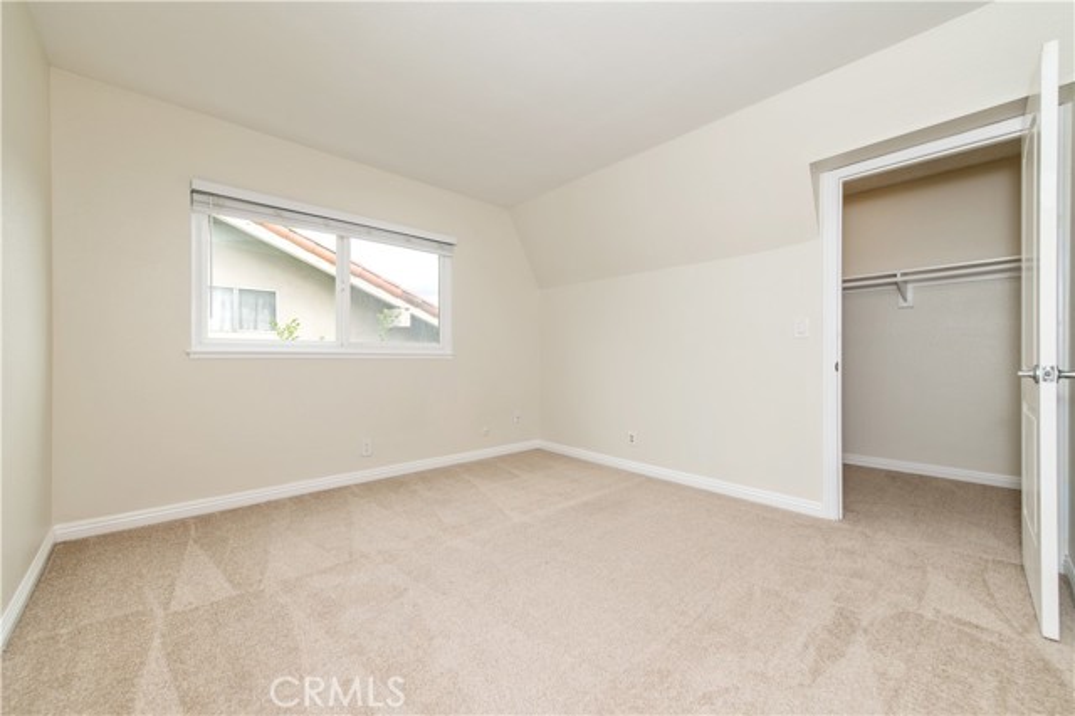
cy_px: 358
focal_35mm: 14
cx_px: 538
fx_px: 418
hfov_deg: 104.3
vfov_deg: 81.1
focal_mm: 14
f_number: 5.6
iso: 200
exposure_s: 1/100
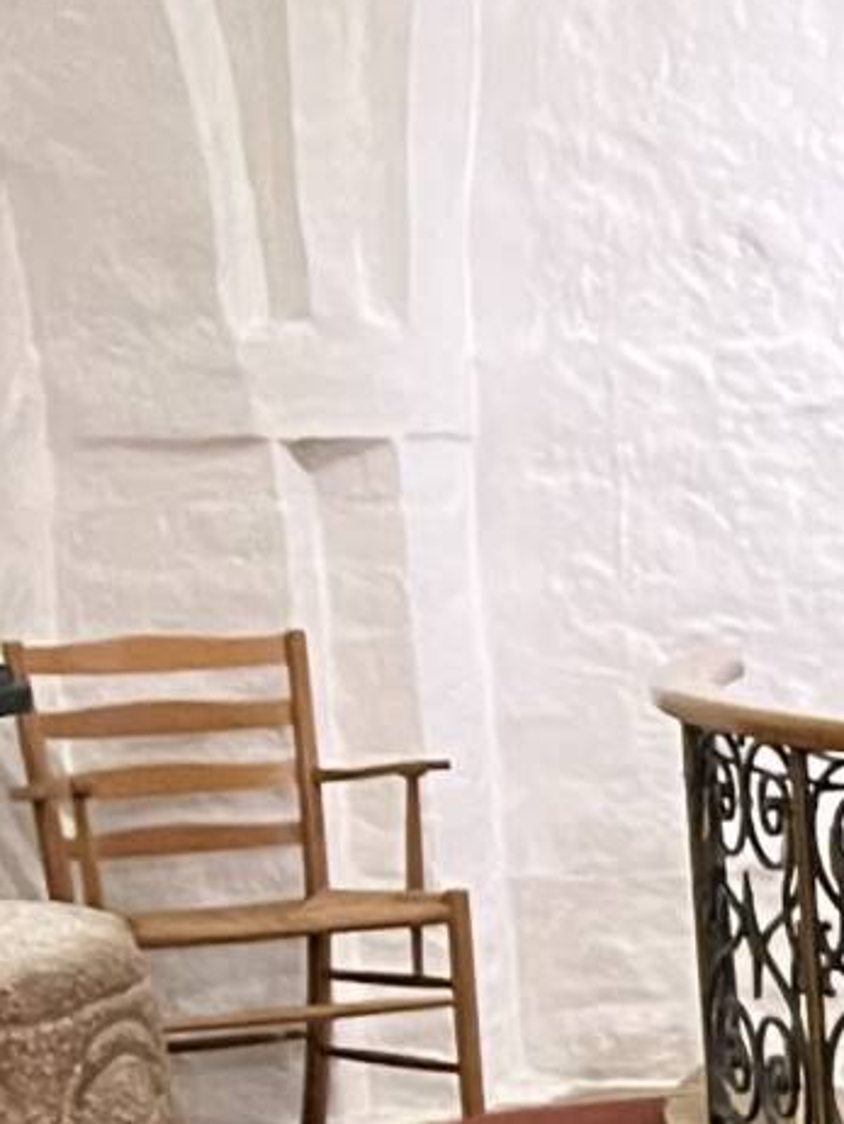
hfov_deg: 8.9
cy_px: 1231
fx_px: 4677
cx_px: 2291
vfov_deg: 13.4
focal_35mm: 144
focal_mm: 5.1
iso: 500
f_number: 1.6
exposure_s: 1/33
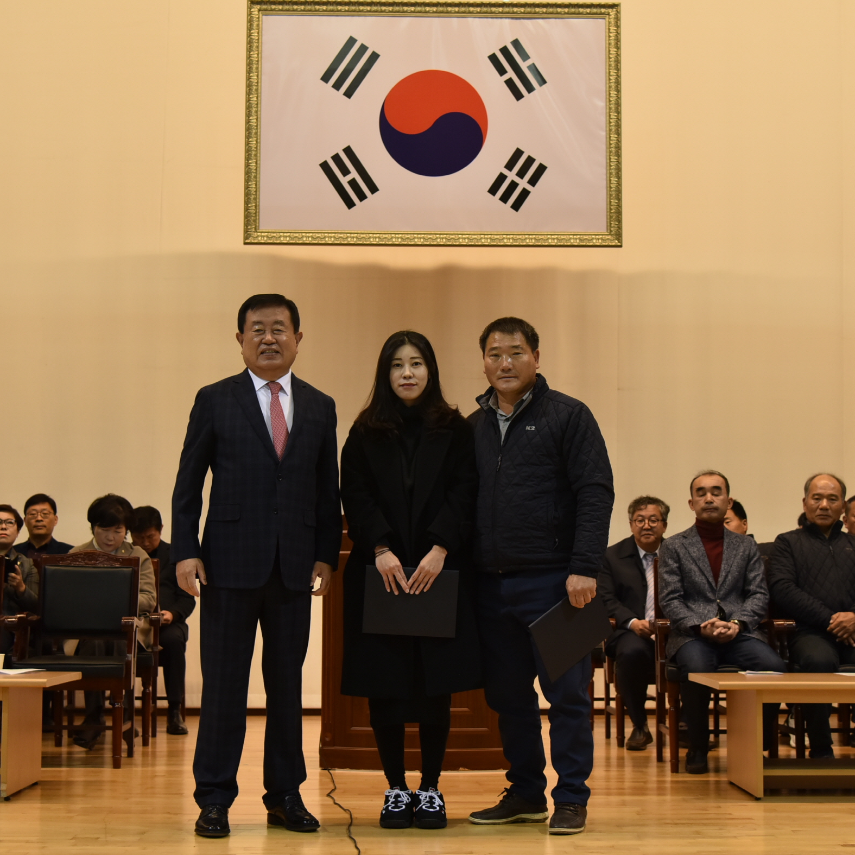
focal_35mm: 57
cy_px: 434
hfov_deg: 30.0
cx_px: 424
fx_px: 1593
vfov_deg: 30.0
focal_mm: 44
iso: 800
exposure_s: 1/125
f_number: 4.5
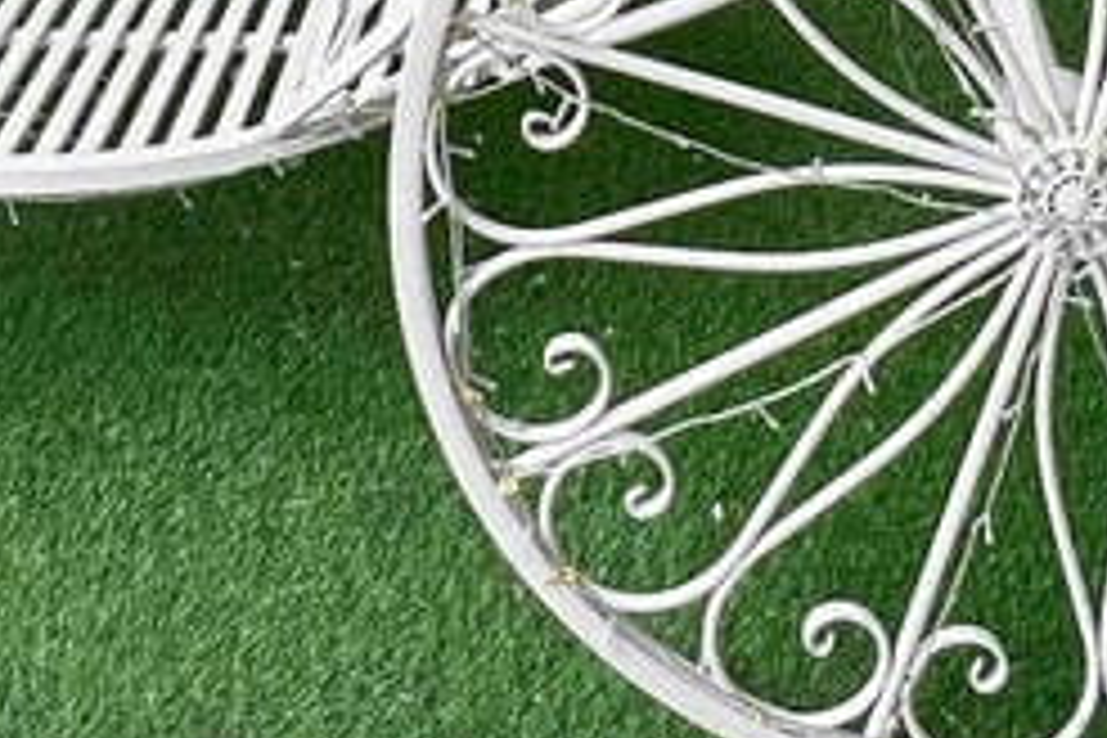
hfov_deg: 30.4
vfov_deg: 15.3
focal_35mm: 66
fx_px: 2029
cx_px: 652
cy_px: -846
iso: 64
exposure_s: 1/120
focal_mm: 1.57
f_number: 1.8
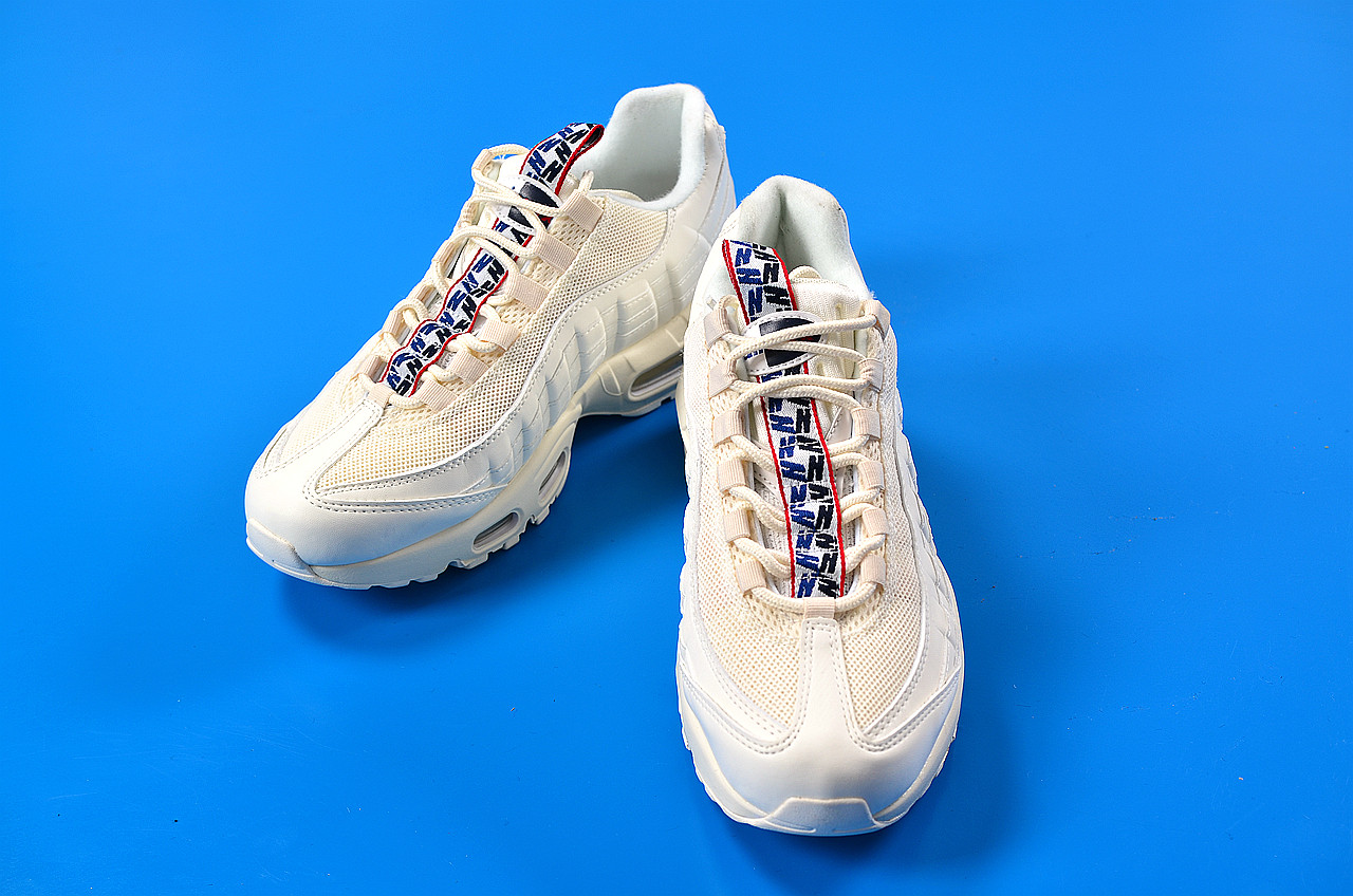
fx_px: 1969
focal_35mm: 52
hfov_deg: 37.9
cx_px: 676
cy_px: 448
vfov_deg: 25.6
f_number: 5
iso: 125
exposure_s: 1/125
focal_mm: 35
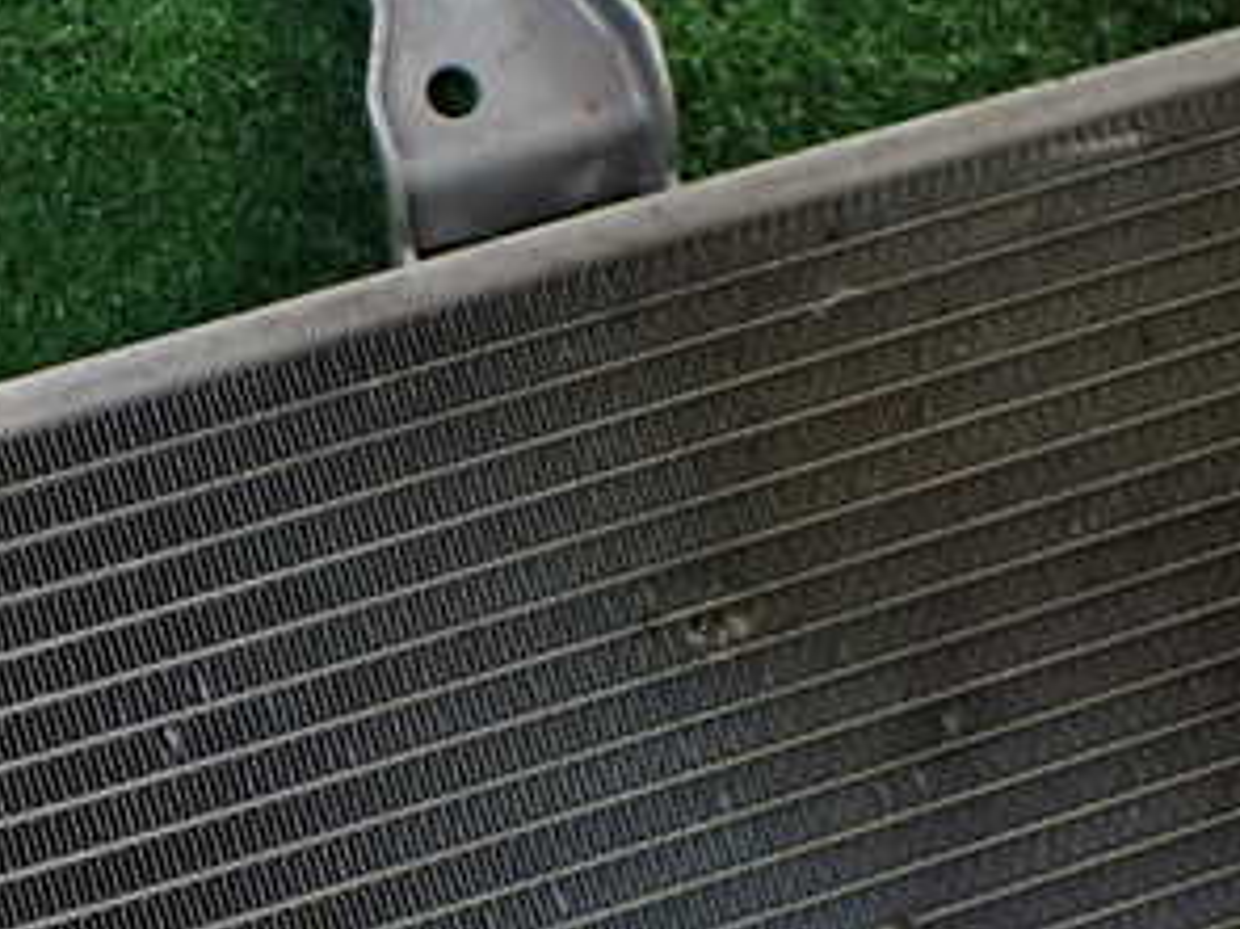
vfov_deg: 23.9
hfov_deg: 30.5
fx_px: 2184
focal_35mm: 61
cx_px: 151
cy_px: 635
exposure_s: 1/125
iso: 400
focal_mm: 5.4
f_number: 2.3
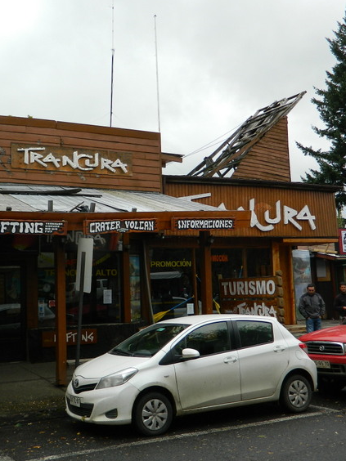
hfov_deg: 32.6
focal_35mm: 44
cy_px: 222
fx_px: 586
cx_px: 116
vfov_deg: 42.9
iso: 80
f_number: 3.2
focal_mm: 5.6
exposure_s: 1/250
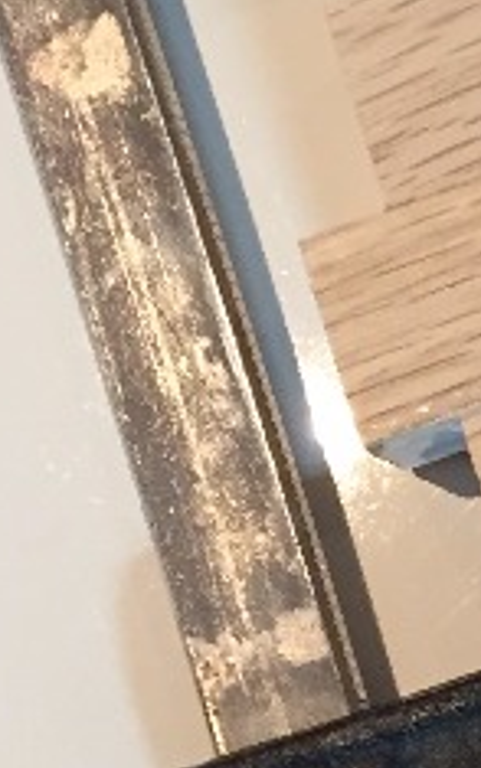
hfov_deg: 8.5
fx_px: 2956
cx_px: 1178
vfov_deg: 14.8
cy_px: 288
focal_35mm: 141
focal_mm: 4.15
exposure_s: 1/33
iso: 160
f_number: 2.2
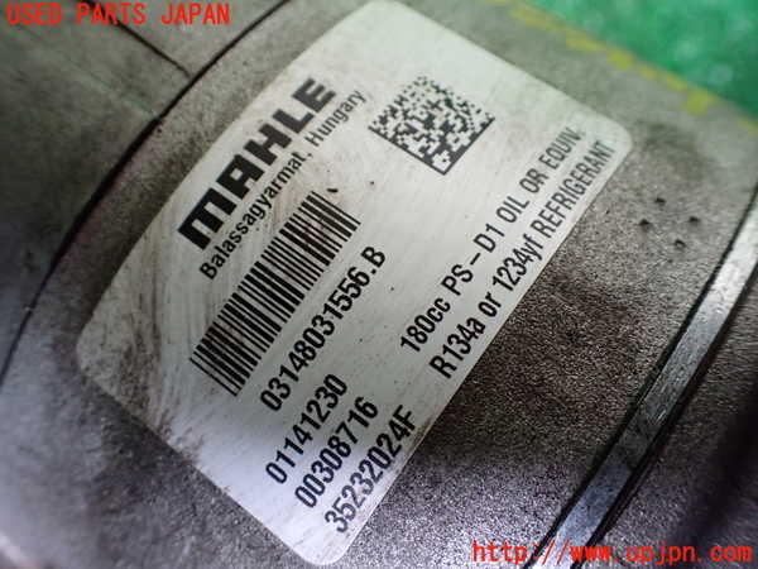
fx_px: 657
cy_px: 284
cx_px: 379
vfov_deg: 46.8
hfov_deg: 60.0
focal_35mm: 30
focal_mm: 5.4
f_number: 2.3
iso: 800
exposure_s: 1/40
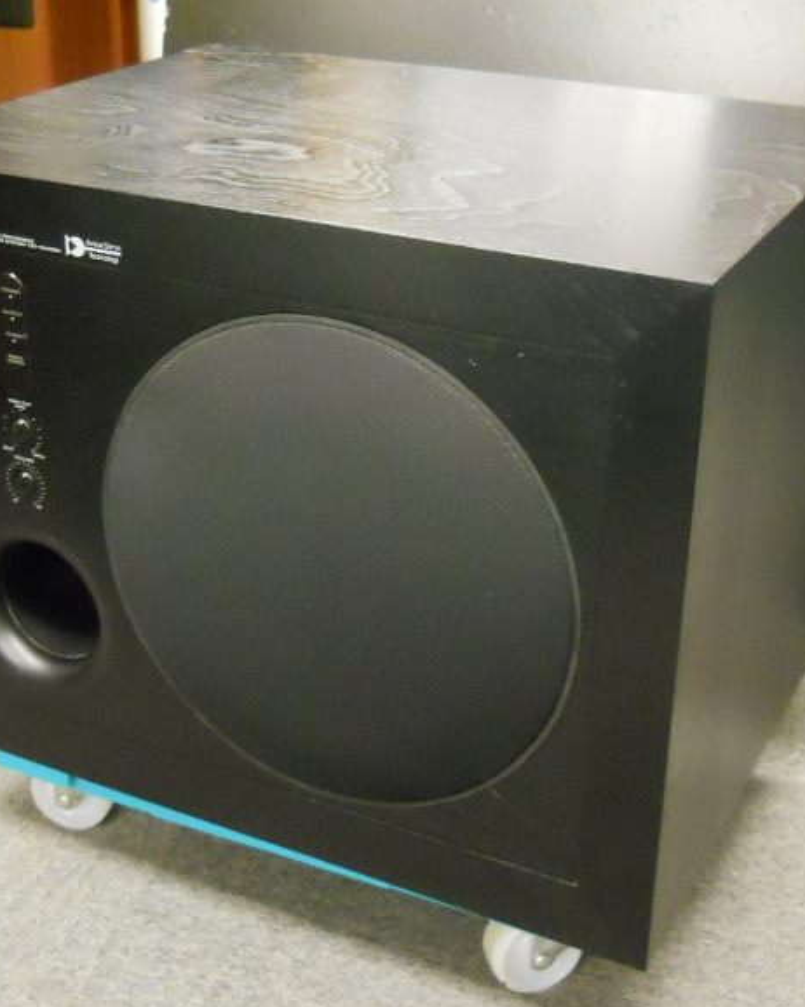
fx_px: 1609
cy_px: 506
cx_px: 354
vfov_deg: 34.8
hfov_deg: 28.1
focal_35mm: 54
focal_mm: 6.72
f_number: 3.1
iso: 800
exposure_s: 1/15
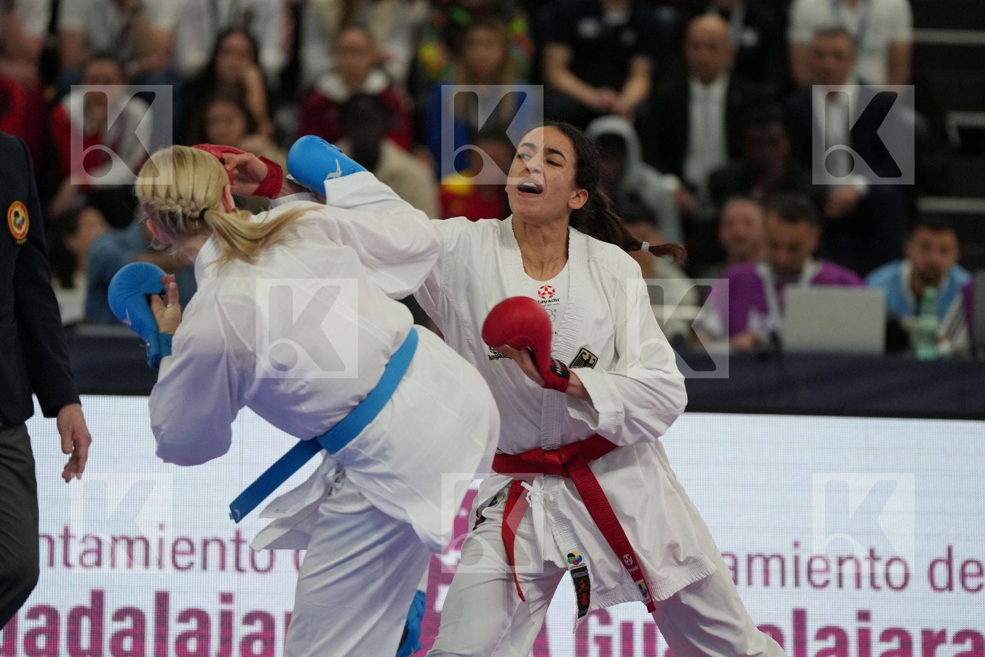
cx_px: 492
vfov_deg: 4.6
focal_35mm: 300
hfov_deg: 6.9
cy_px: 328
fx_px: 8208
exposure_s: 1/1000
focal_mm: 200
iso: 1600
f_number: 2.8
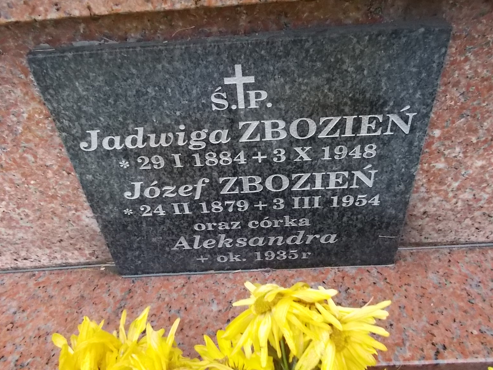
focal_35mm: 27
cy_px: 180
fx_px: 385
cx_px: 253
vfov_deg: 51.4
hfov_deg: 65.3
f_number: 3.2
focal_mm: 4.6
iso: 400
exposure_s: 1/100
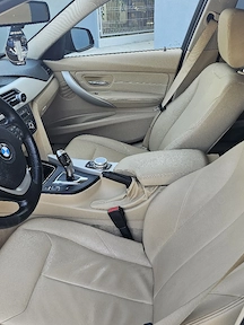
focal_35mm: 32
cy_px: 147
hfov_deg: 44.2
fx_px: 301
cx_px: 124
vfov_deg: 56.7
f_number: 1.7
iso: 32
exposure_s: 1/101
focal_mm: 6.3
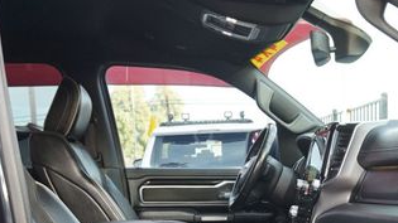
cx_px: 225
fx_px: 538
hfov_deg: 40.5
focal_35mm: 51
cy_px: 248
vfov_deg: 22.1
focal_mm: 16
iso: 200
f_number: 4
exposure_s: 1/60
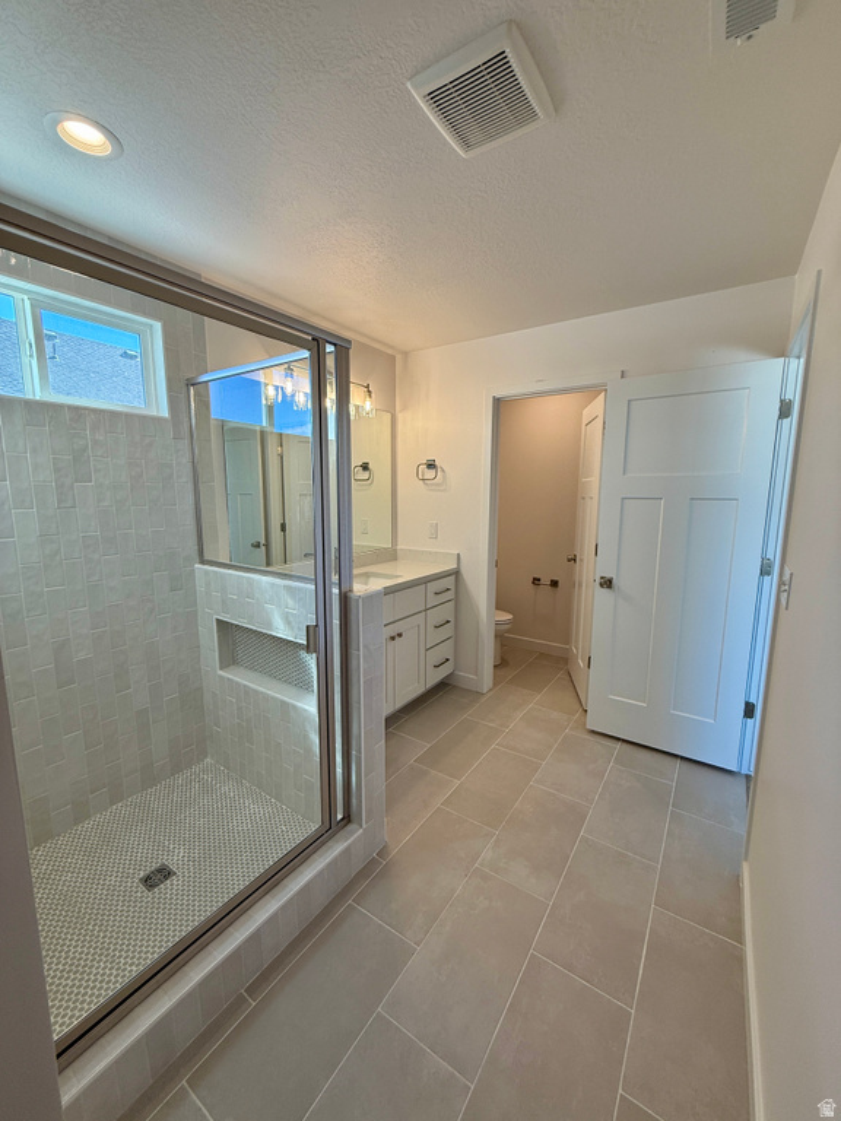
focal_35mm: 14
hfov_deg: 85.7
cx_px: 420
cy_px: 560
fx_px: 454
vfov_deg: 102.1
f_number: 2.2
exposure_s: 1/147
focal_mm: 2.22
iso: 64
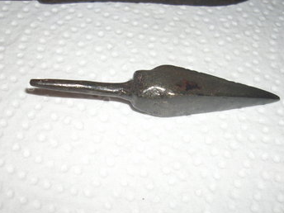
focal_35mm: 45
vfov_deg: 32.2
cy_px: 106
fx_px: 369
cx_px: 149
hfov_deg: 42.1
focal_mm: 6.2
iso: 50
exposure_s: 1/60
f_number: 5.6
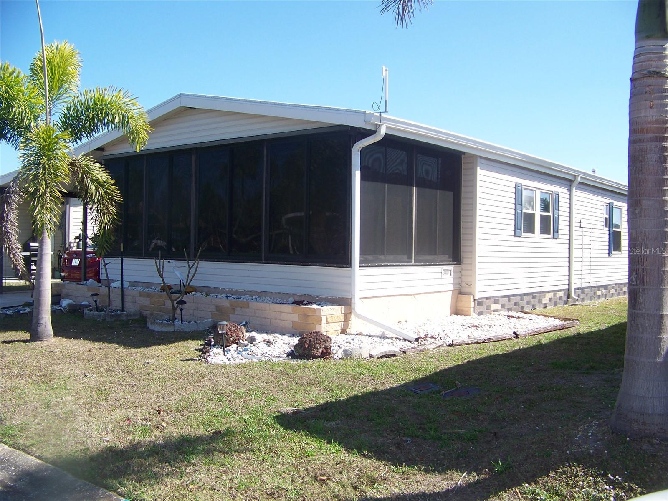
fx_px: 695
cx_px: 334
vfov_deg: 39.7
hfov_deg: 51.4
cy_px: 250
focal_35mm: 36
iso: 64
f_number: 2.8
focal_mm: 5.85
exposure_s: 1/500
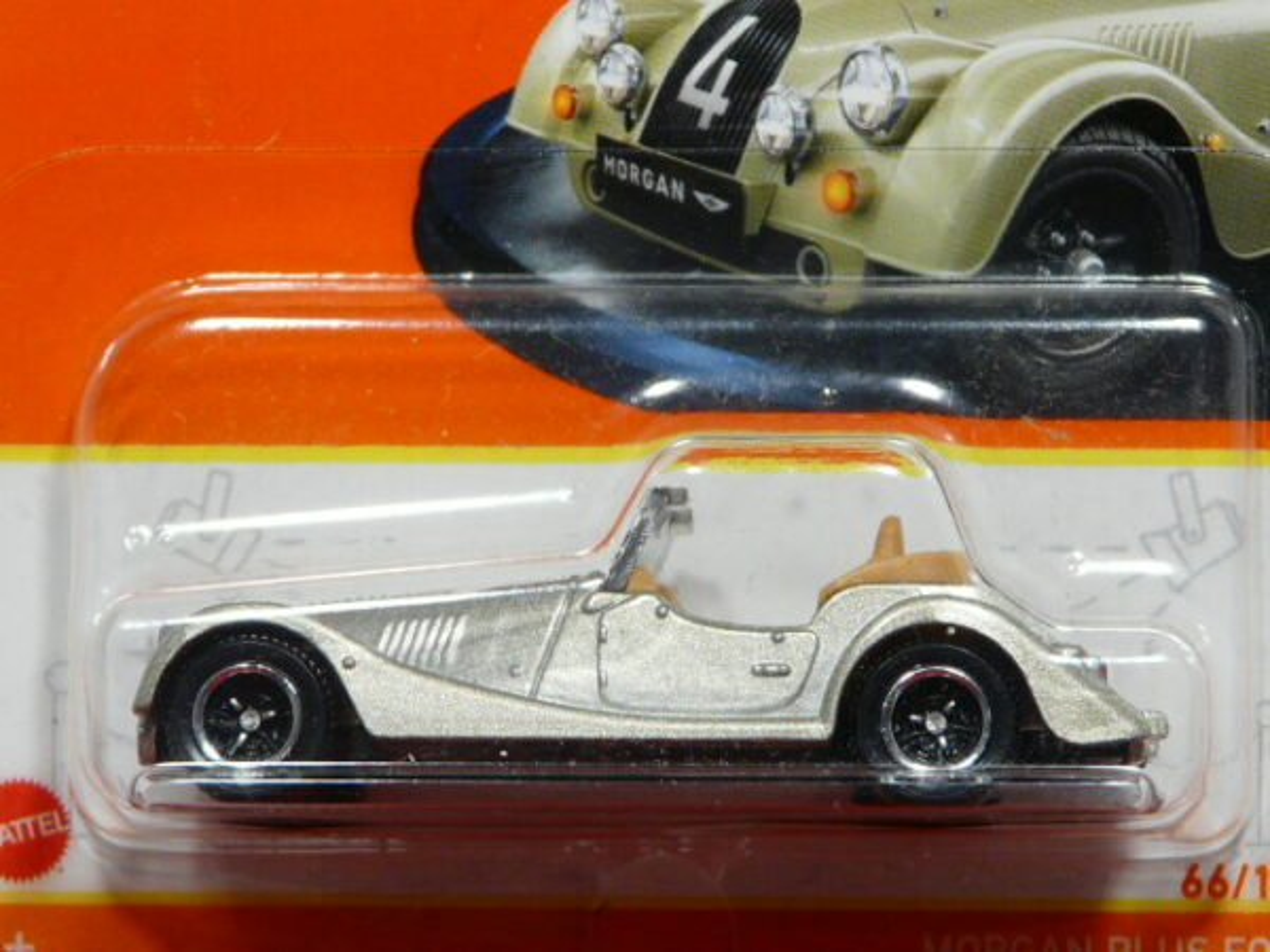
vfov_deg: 10.4
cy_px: 476
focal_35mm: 142
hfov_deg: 13.9
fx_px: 5210
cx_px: 635
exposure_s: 1/50
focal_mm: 14.7
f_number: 3.6
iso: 125
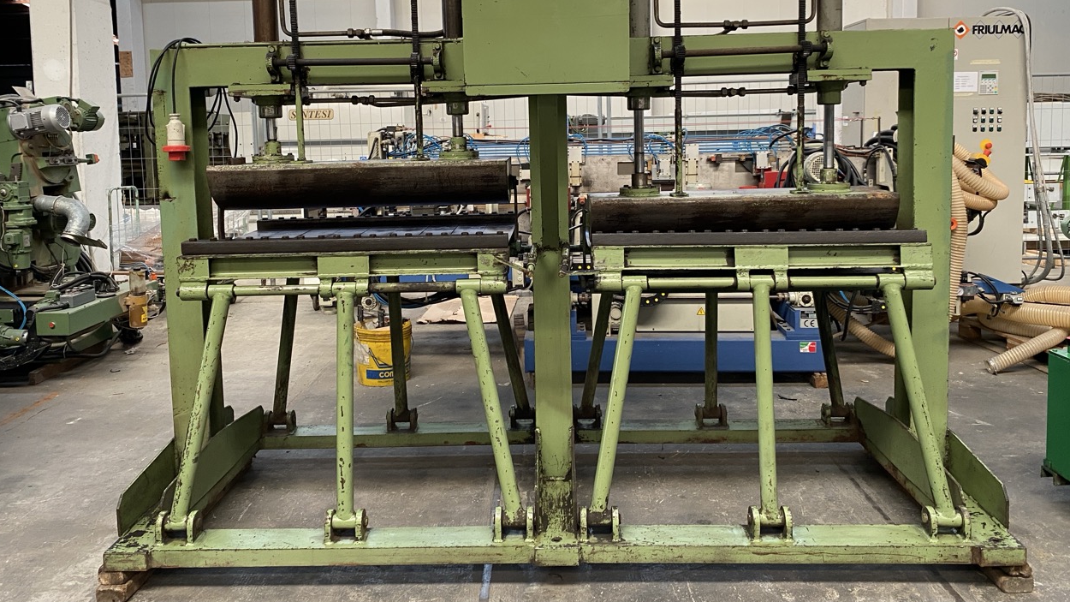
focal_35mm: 29
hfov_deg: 66.1
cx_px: 523
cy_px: 204
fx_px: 823
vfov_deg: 39.7
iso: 160
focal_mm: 4.25
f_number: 1.8
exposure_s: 1/60
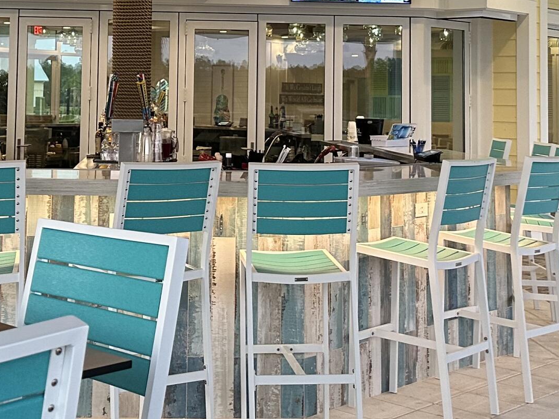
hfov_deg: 28.8
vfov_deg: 21.4
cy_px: 38
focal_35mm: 67
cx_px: 194
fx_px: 1082
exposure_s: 1/60
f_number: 1.78
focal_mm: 6.86
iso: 320
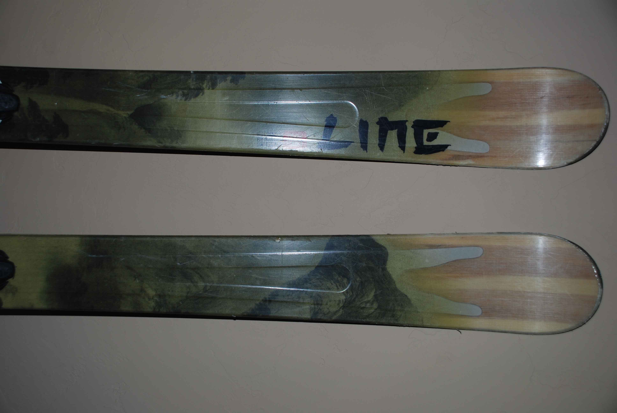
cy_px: 206
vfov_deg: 32.0
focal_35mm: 42
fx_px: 721
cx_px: 308
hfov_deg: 46.3
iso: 100
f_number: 4
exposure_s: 1/60
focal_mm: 28
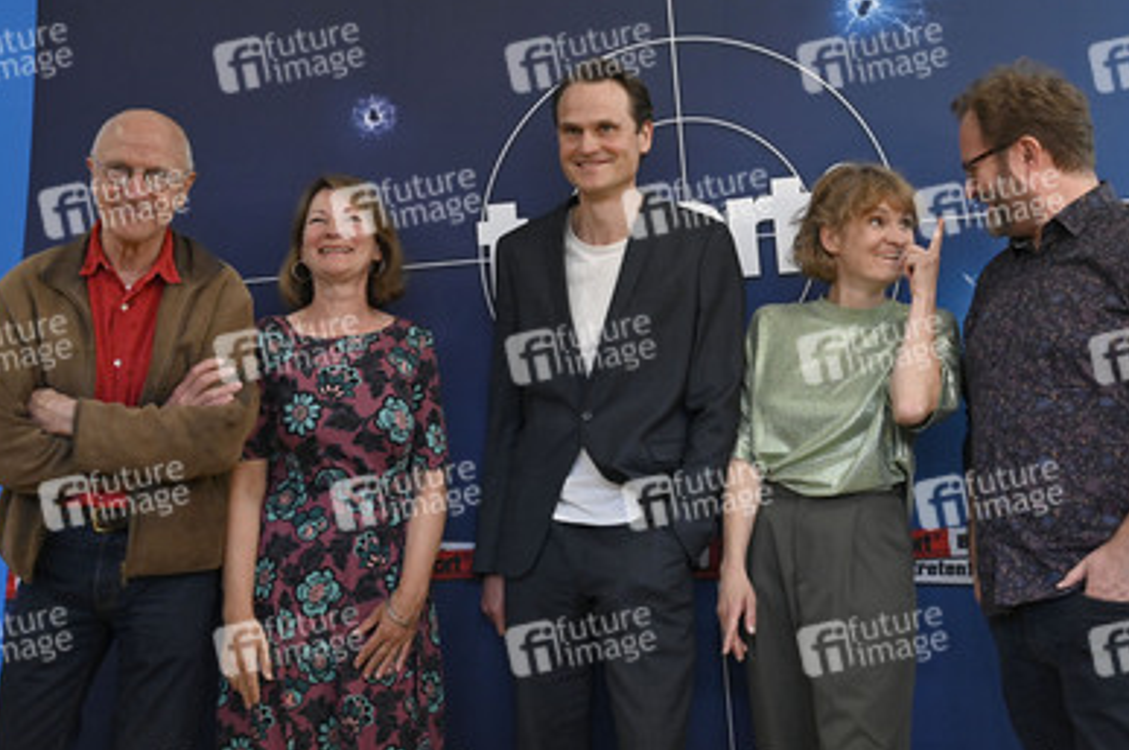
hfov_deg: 46.4
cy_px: 423
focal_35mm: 42
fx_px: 1315
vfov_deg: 31.8
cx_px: 620
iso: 2000
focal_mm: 36
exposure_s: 1/200
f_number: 4
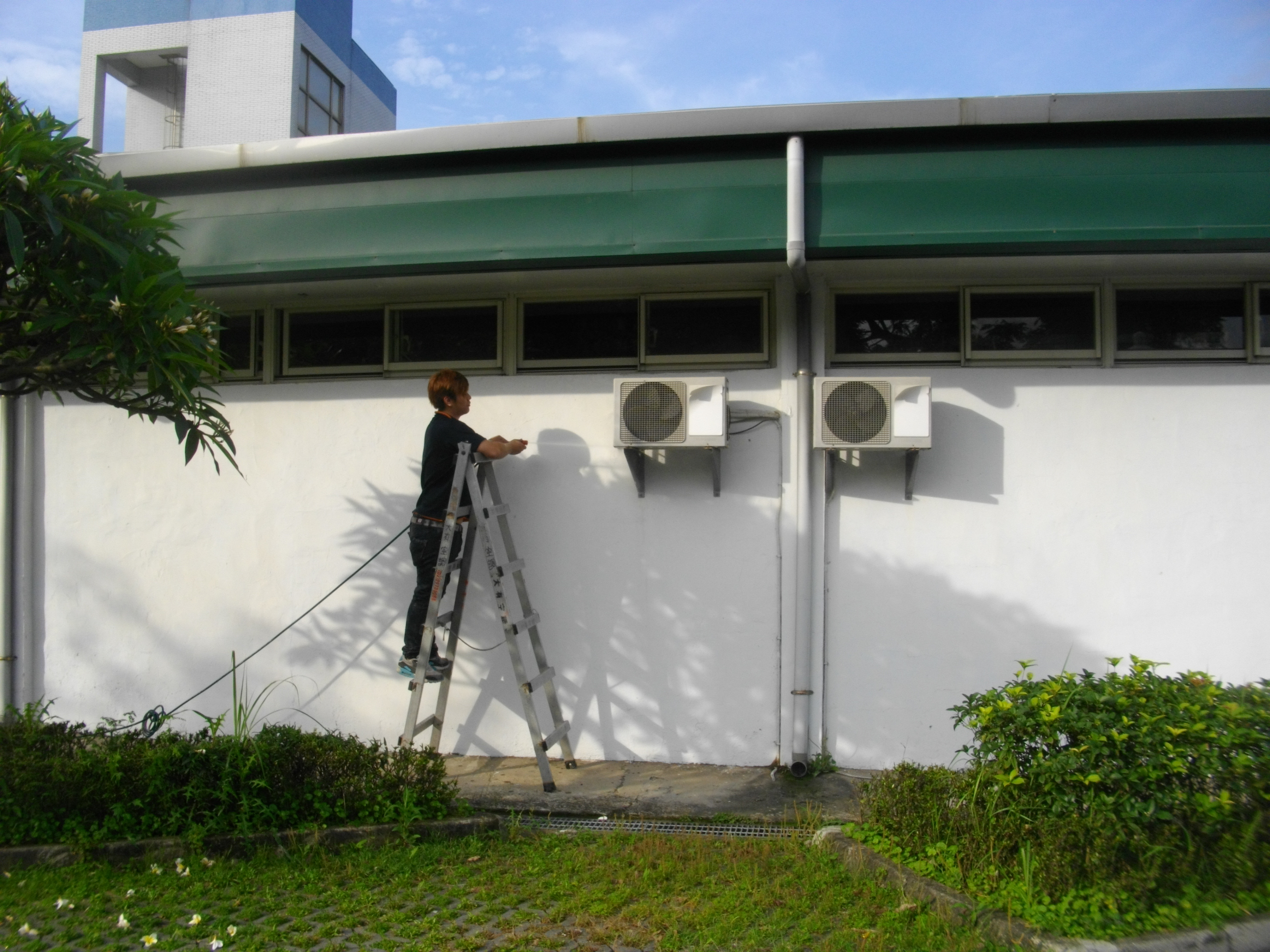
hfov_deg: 56.8
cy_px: 476
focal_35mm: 32
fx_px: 1174
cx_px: 635
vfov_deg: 44.2
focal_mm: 5.7
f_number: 5.5
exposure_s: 1/250
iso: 100
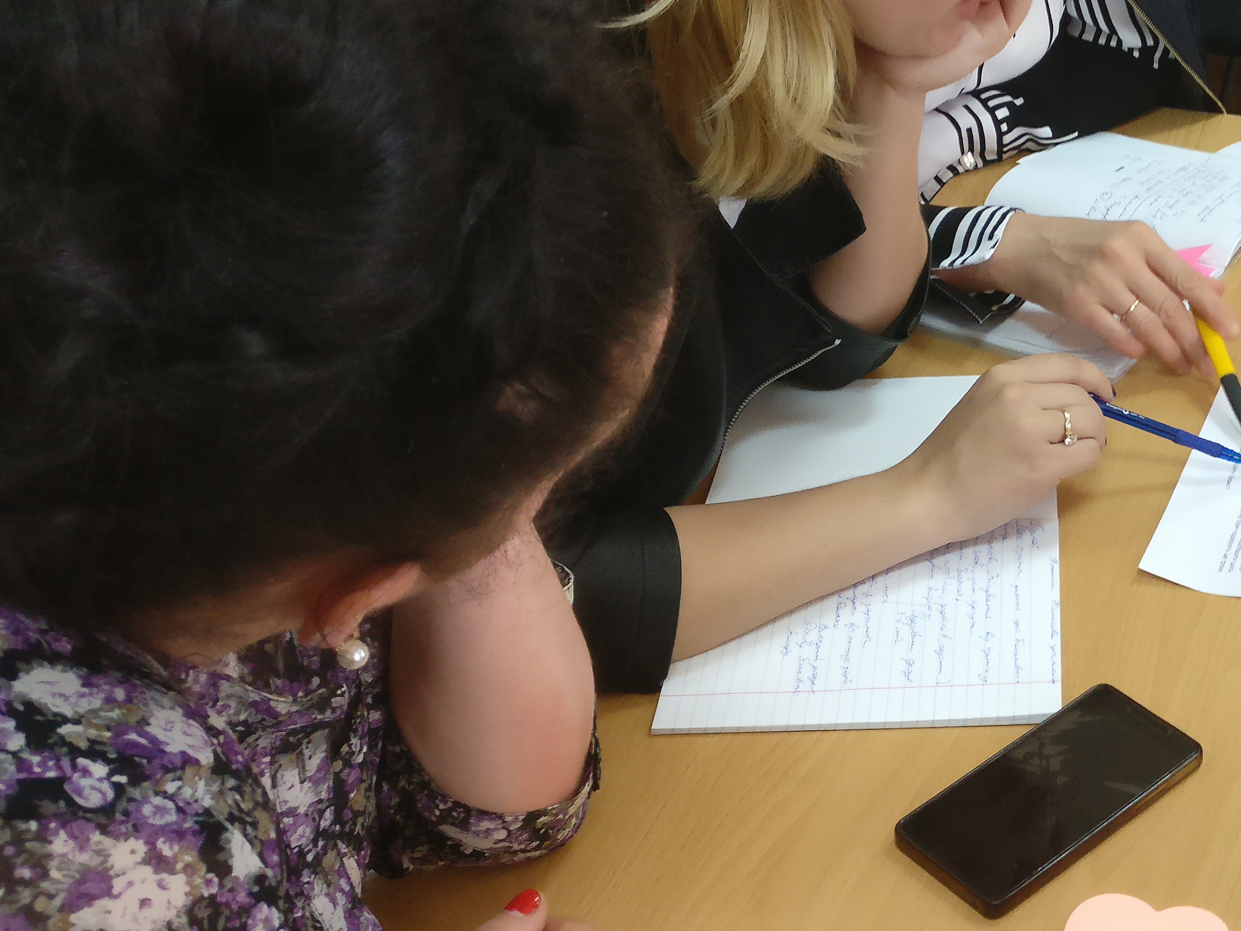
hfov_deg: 32.7
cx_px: 1174
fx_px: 1972
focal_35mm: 55
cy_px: 315
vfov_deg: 26.4
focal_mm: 4.26
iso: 500
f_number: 2
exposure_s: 1/25
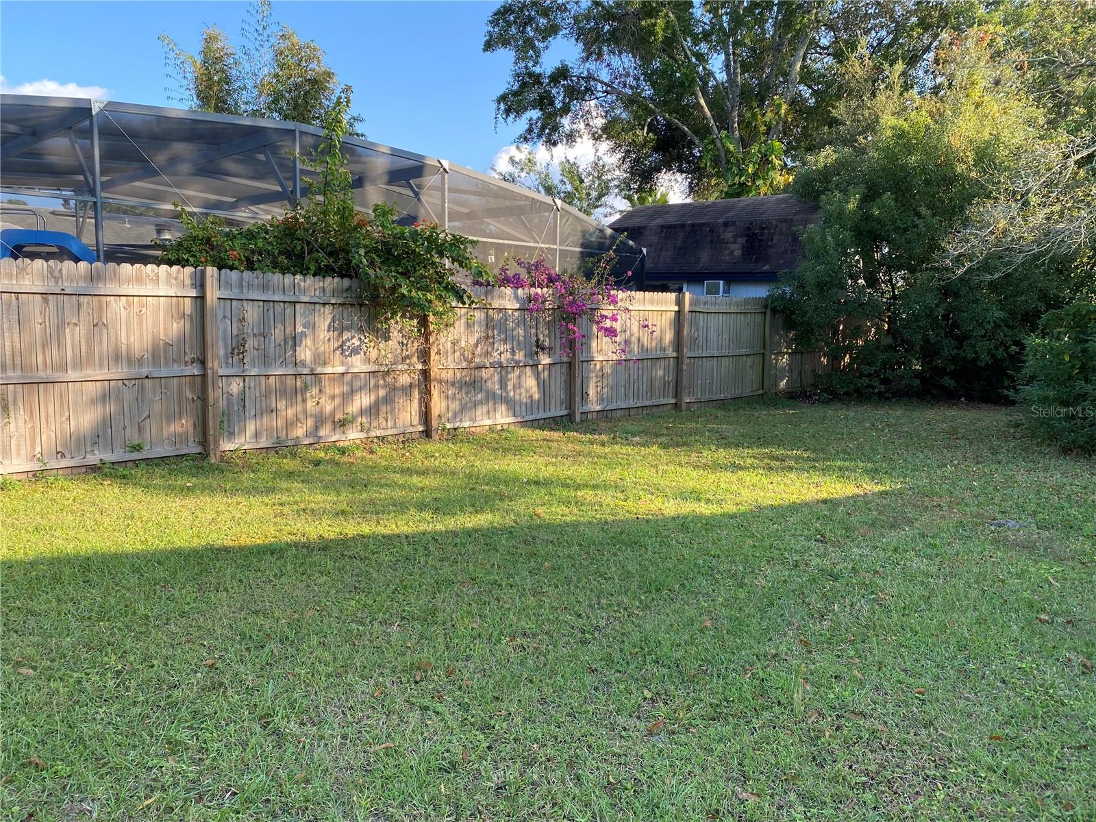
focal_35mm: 26
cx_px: 548
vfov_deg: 53.1
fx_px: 823
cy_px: 411
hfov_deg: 67.3
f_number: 1.8
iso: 32
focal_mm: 4.25
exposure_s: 1/375
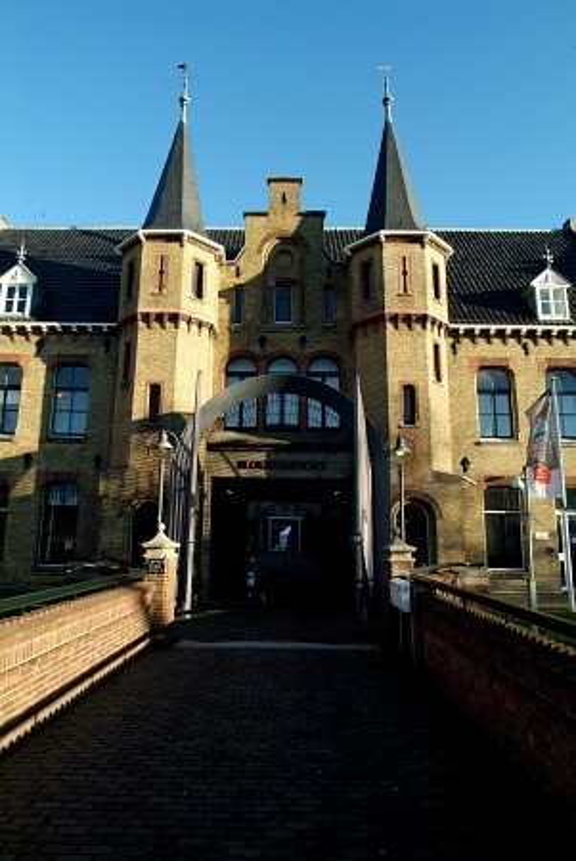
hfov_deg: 59.6
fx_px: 503
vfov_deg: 81.1
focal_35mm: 21
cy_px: 430
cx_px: 288
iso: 400
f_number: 9.5
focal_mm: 14
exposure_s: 1/125
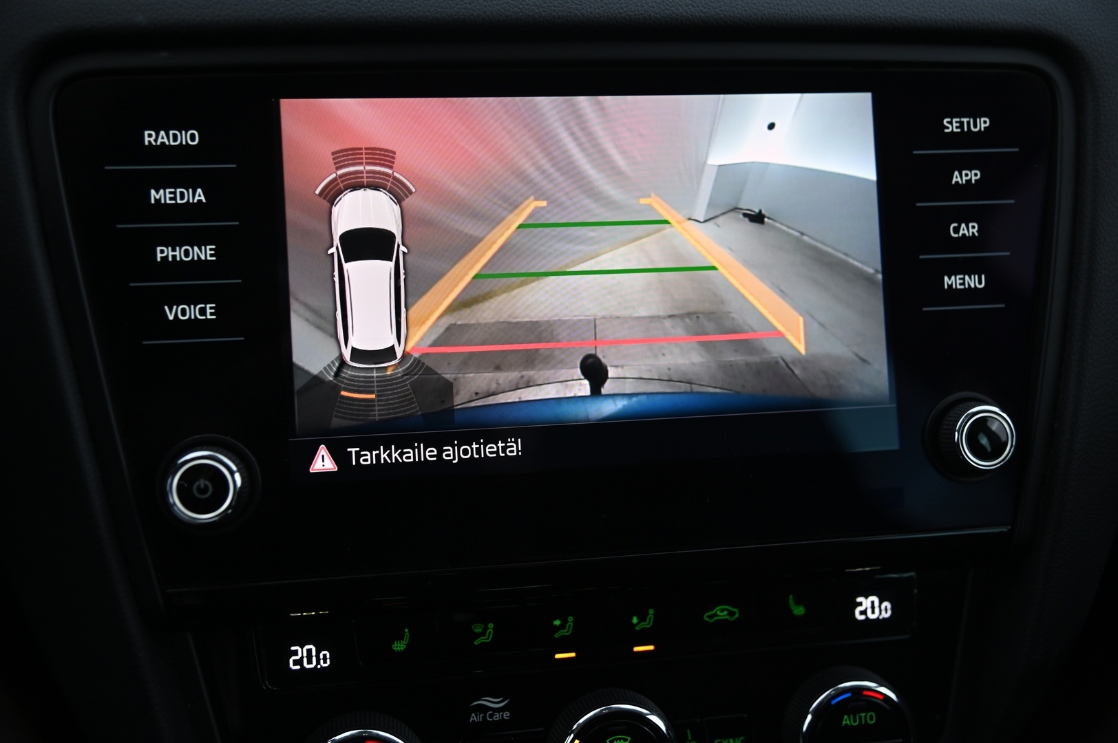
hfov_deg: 48.5
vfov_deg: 33.3
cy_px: 372
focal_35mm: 40
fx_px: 1241
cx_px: 559
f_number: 4
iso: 2000
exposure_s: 1/30
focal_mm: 40
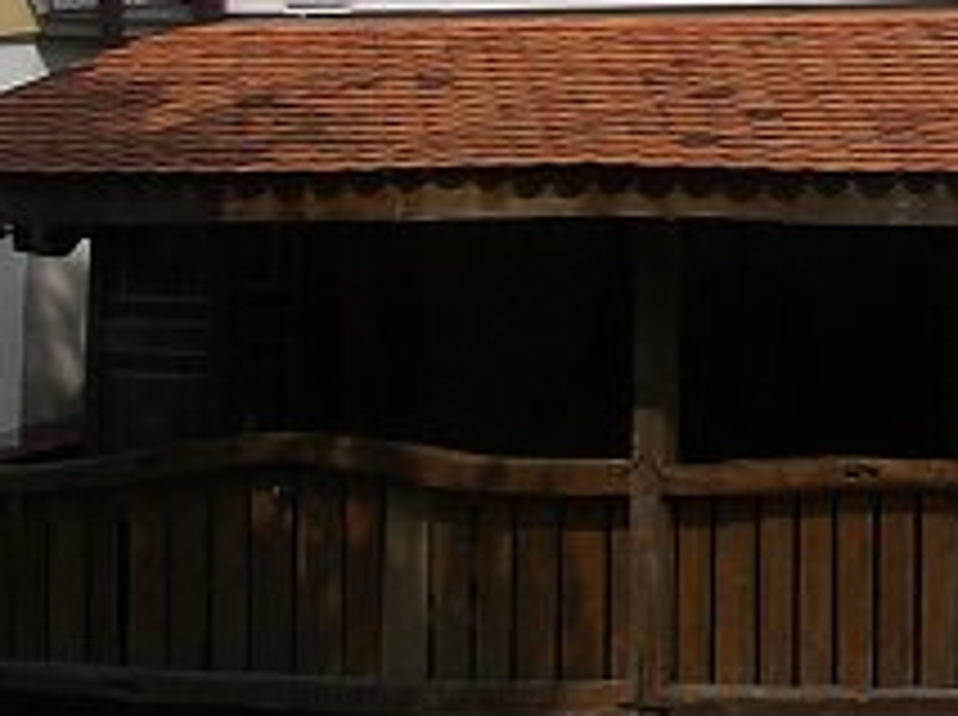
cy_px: -324
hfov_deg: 12.5
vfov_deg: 10.0
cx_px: 1754
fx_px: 3951
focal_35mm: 143
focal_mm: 6.3
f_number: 4.4
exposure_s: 1/1250
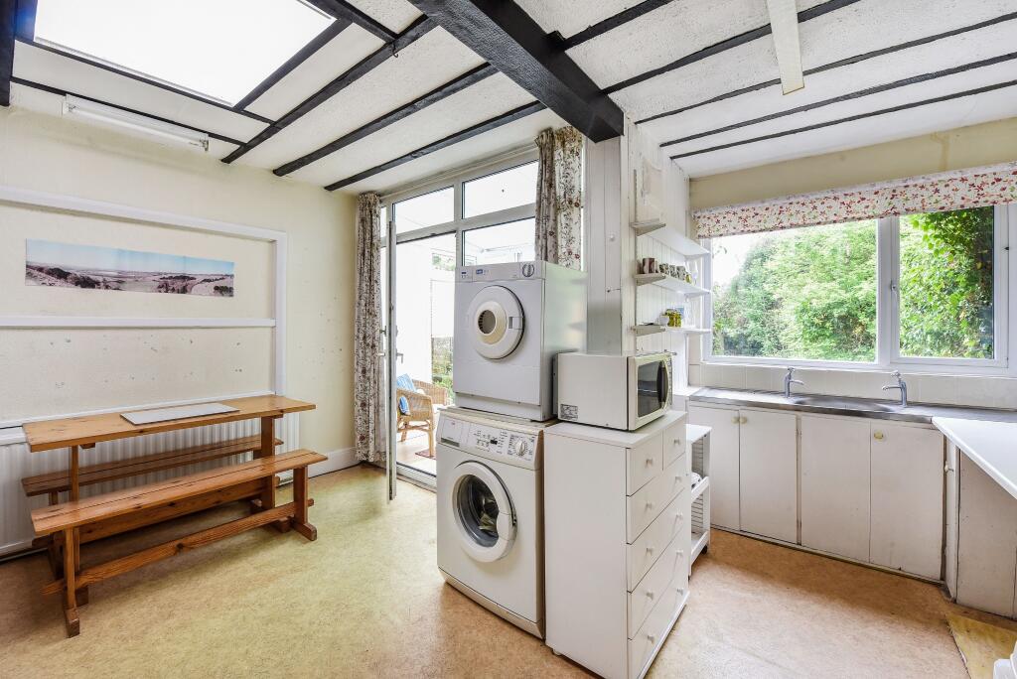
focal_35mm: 14
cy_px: 340
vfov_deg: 81.3
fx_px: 396
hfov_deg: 104.2
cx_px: 508
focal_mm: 14
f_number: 9
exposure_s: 1/13
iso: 640
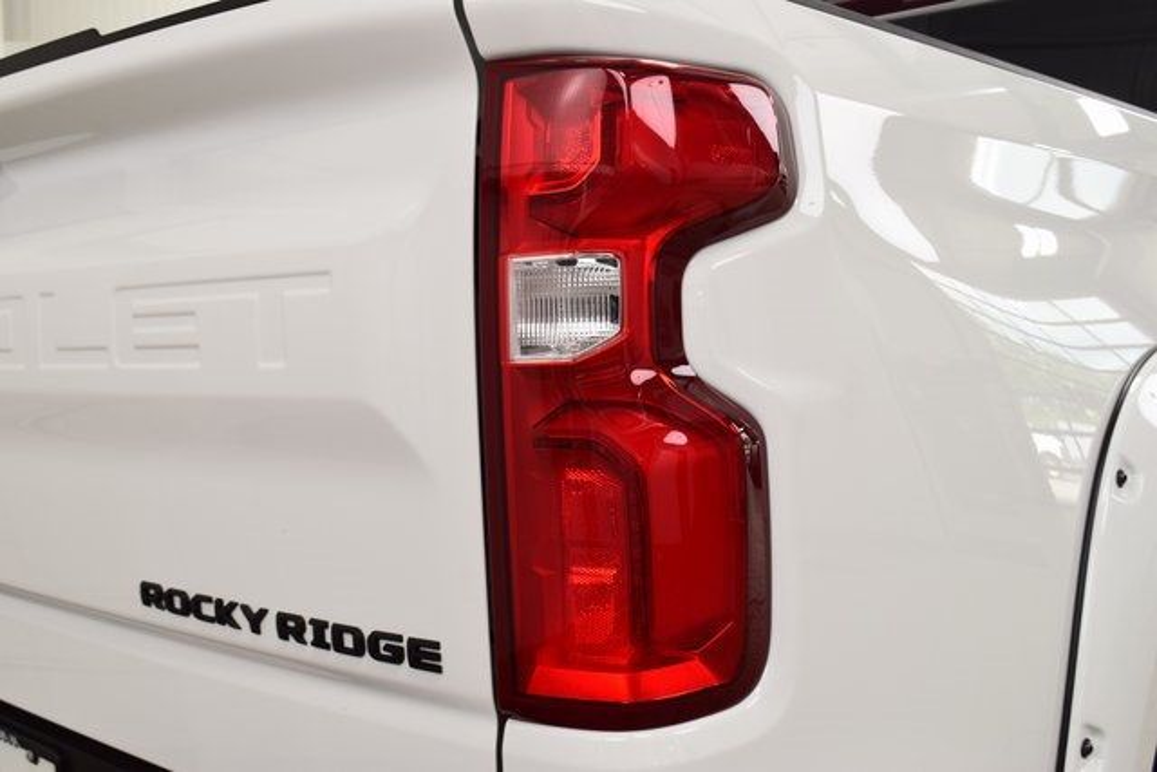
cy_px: 386
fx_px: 1254
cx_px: 578
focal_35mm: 39
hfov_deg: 49.5
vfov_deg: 34.2
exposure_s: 1/30
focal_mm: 26
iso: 720
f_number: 7.1
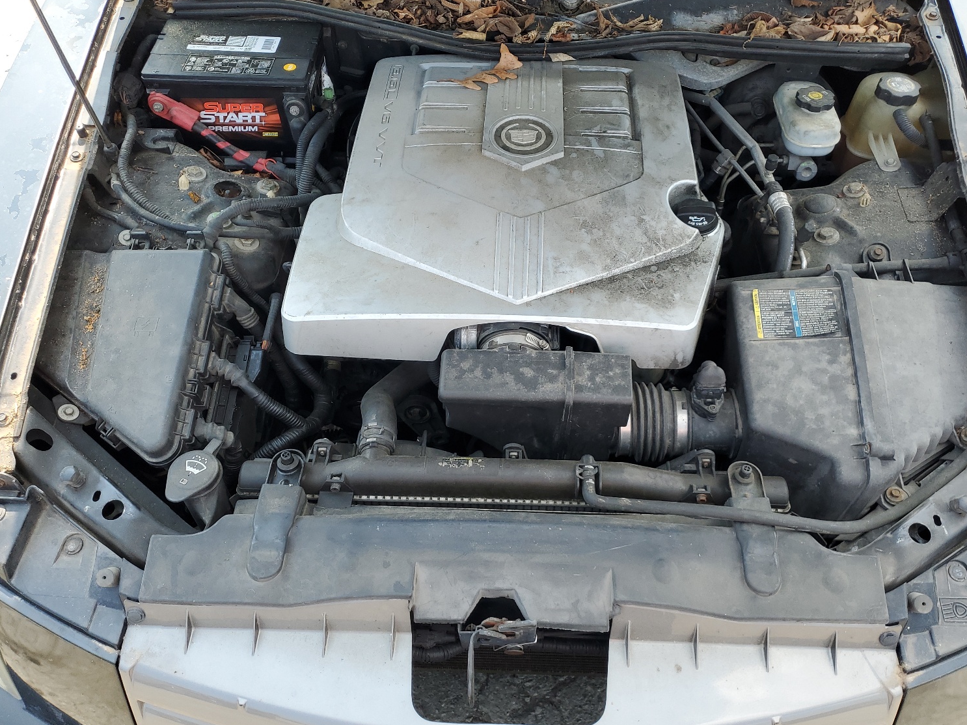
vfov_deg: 49.7
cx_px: 508
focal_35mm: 28
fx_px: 782
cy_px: 350
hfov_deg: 63.4
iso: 50
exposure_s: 1/500
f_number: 1.5
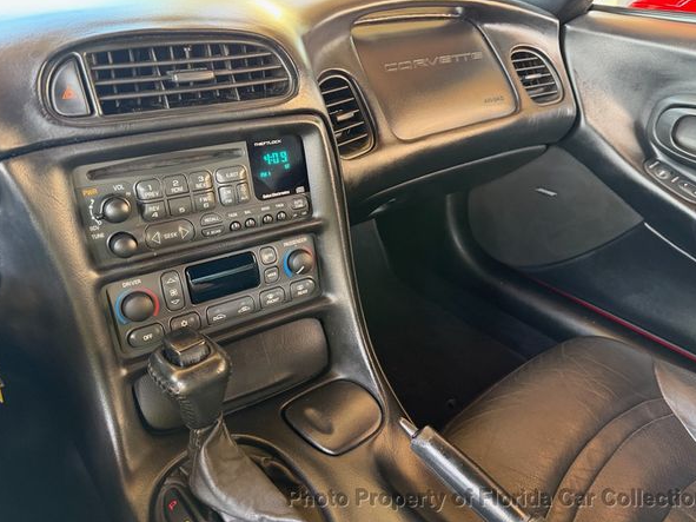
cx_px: 369
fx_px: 523
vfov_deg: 53.0
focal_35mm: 26
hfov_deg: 67.3
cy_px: 240
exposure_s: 1/60
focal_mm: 6.76
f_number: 1.78
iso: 500
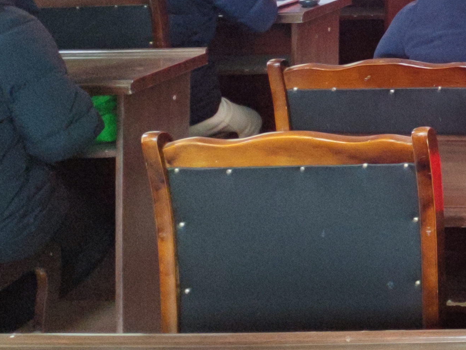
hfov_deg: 14.7
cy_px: -256
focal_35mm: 106
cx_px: 971
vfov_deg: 12.8
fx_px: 1427
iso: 193
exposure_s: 1/50
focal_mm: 6.72
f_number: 1.69
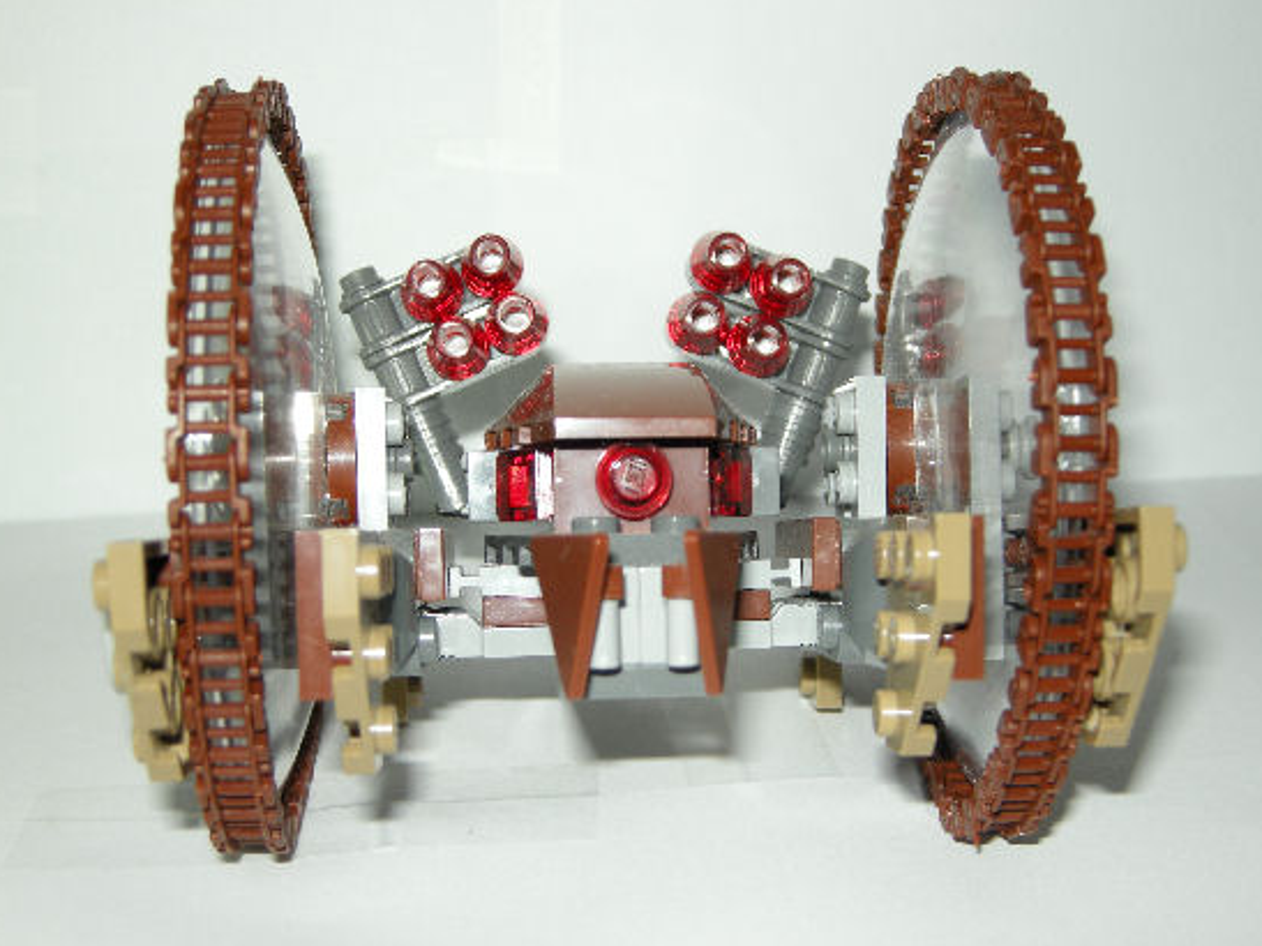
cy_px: 508
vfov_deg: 26.5
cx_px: 669
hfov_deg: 34.9
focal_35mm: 55
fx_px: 2005
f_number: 3.1
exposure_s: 1/30
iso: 64
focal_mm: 10.1
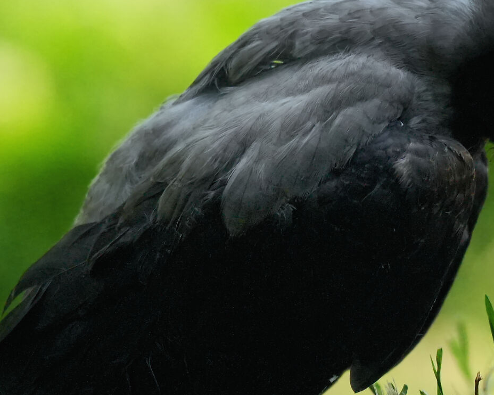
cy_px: 304
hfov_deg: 2.7
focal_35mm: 728
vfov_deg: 2.1
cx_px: 344
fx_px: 10641
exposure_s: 1/400
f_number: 4
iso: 2500
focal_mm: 200
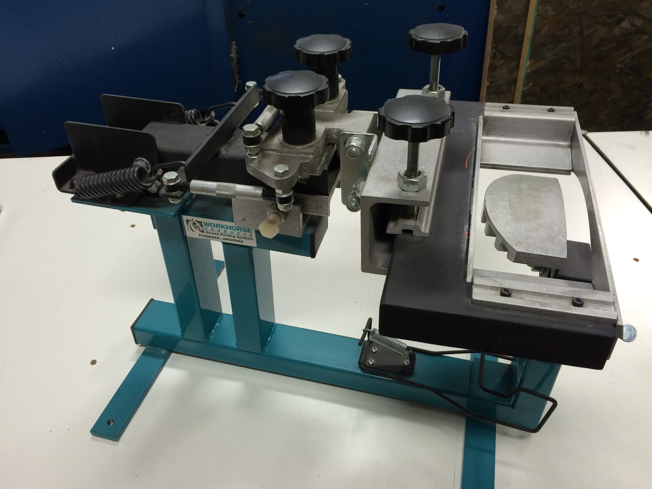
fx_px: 546
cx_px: 326
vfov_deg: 48.2
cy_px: 244
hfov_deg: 61.7
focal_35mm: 29
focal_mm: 4.15
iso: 40
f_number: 2.2
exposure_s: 1/30
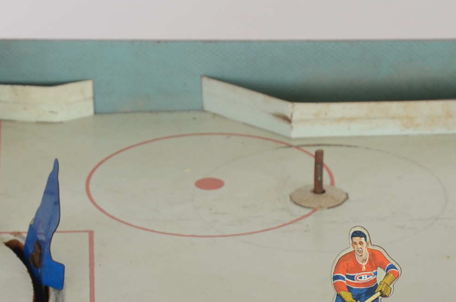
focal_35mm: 281
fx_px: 3555
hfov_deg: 7.3
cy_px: 348
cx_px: 159
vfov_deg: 4.8
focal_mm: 75
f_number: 9
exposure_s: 1/160
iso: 125
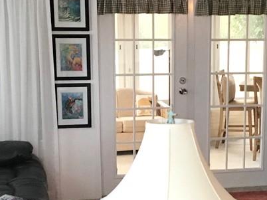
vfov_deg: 18.6
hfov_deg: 24.6
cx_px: 186
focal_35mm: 79
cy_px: 134
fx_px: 609
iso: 125
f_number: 2.4
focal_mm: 3.3
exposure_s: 1/30
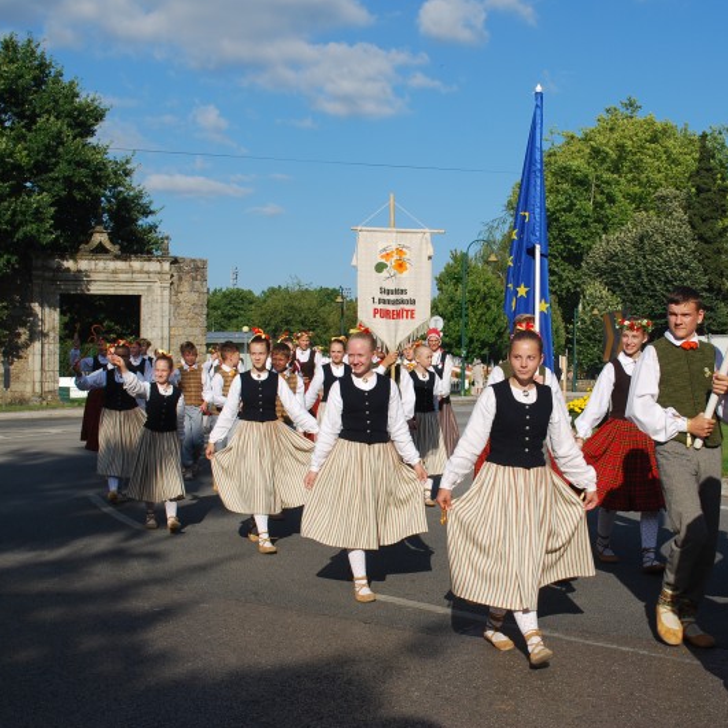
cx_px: 450
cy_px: 367
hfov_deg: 33.9
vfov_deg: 34.0
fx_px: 1190
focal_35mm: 50
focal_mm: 26
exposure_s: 1/250
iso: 100
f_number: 8
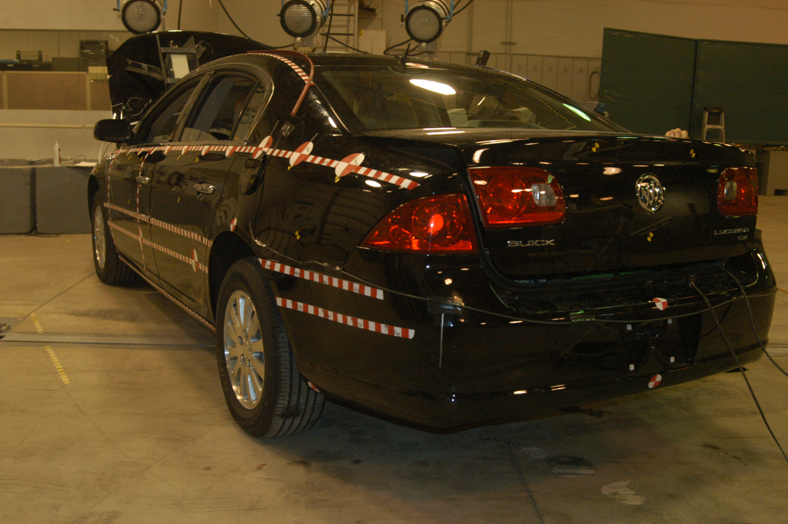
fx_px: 787
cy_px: 262
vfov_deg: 36.8
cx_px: 394
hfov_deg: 53.2
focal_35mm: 36
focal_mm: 24
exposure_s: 1/60
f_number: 5
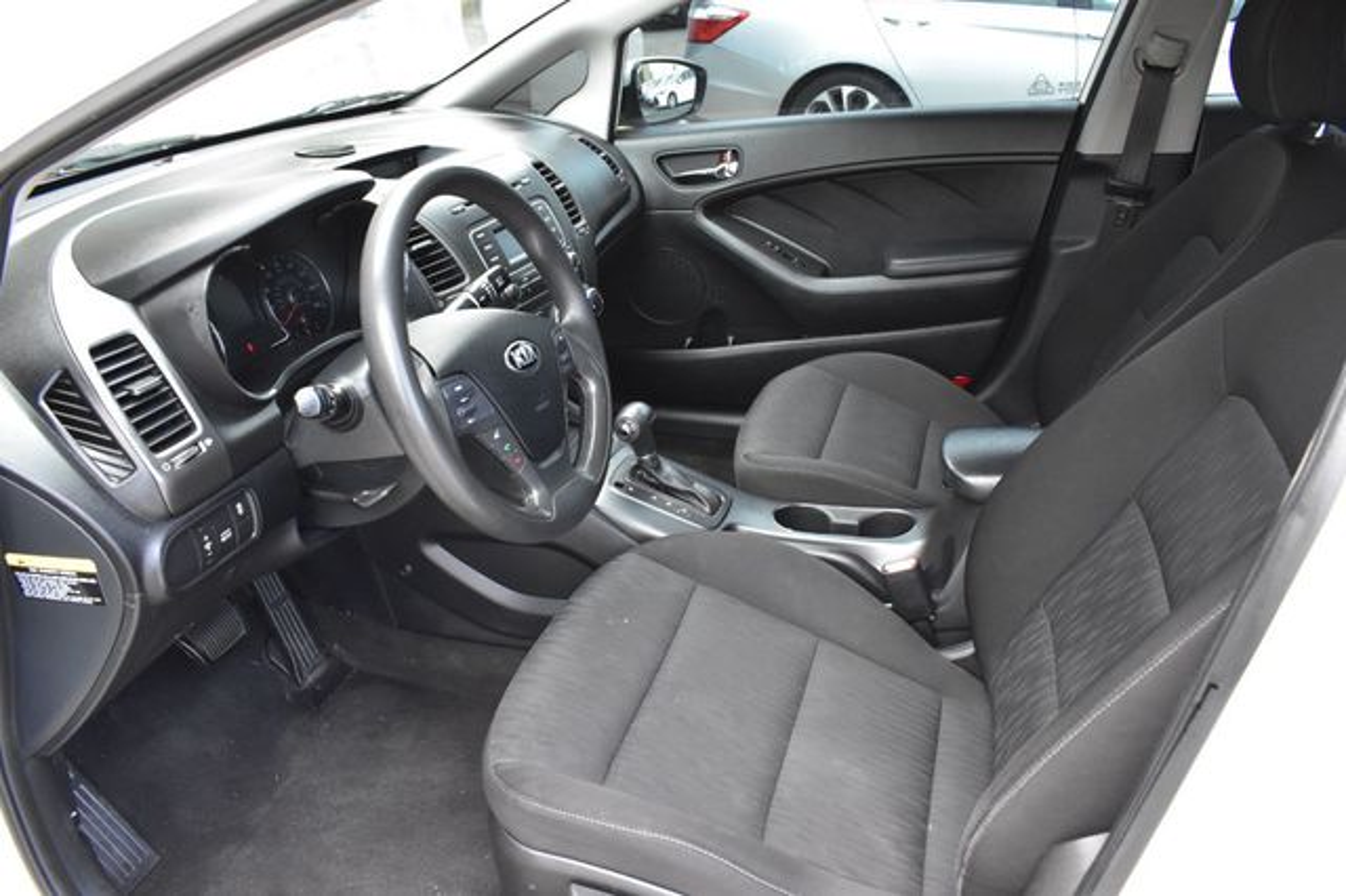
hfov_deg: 67.4
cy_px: 448
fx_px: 1009
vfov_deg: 47.9
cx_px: 673
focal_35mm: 27
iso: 2500
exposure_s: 1/80
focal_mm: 18
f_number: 8
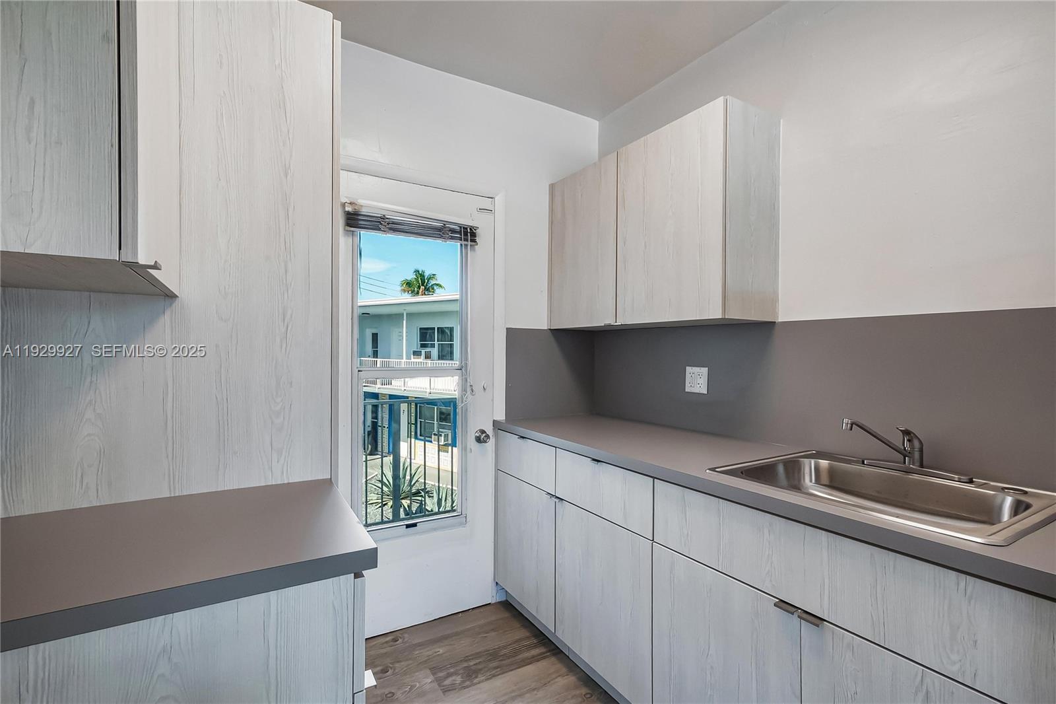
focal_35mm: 16
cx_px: 528
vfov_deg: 73.7
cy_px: 352
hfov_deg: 96.7
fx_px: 469
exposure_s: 1/100
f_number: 5.6
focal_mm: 8
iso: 800
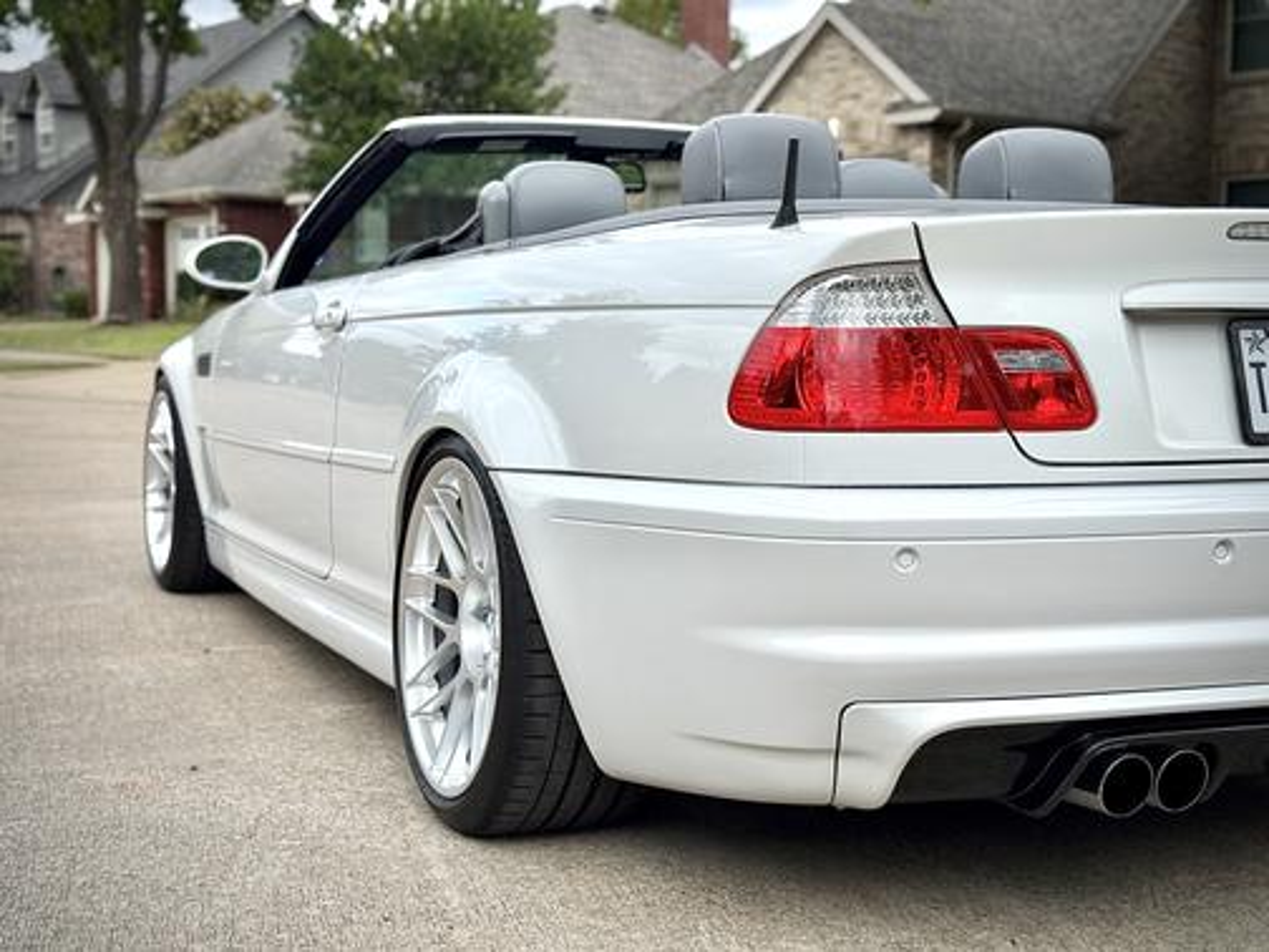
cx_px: 634
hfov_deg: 39.7
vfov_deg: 30.3
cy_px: 476
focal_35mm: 48
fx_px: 1760
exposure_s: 1/1490
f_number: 1.78
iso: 64
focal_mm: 6.76
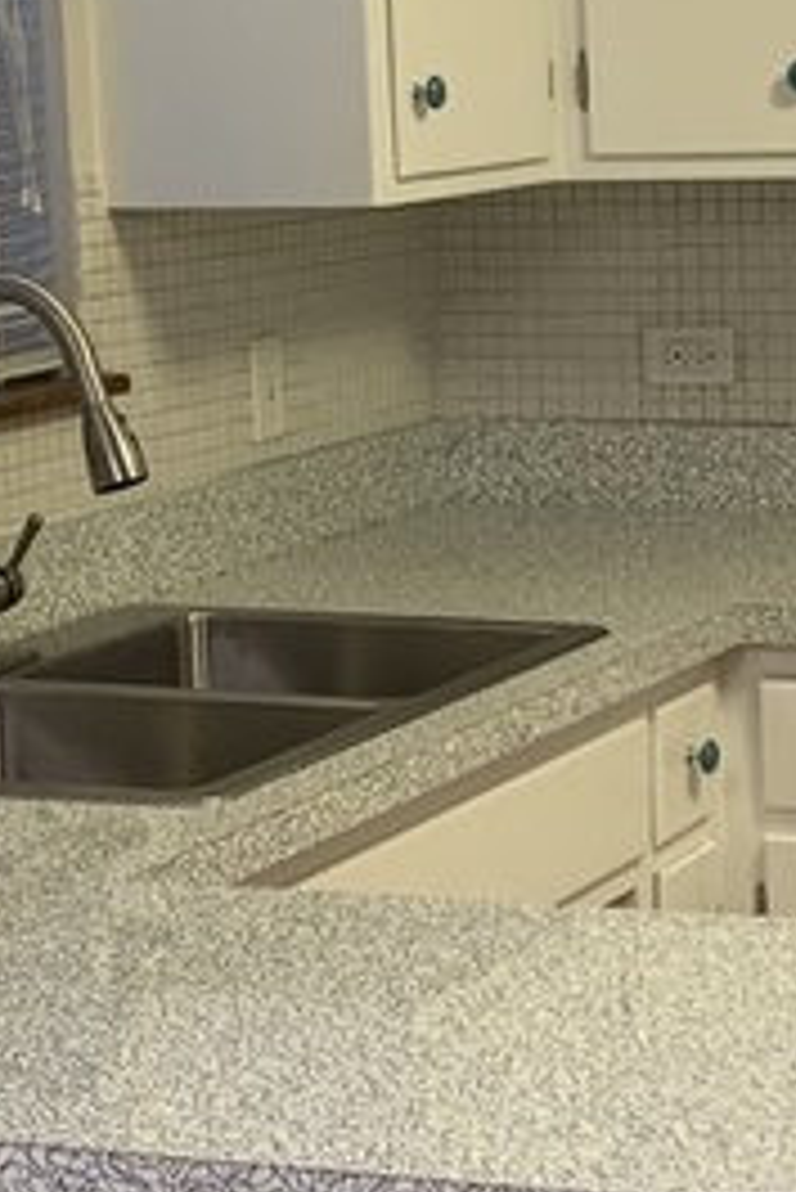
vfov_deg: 18.6
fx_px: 3643
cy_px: 526
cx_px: 679
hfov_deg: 12.4
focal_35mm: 110
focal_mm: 4.25
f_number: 1.8
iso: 100
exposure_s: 1/60
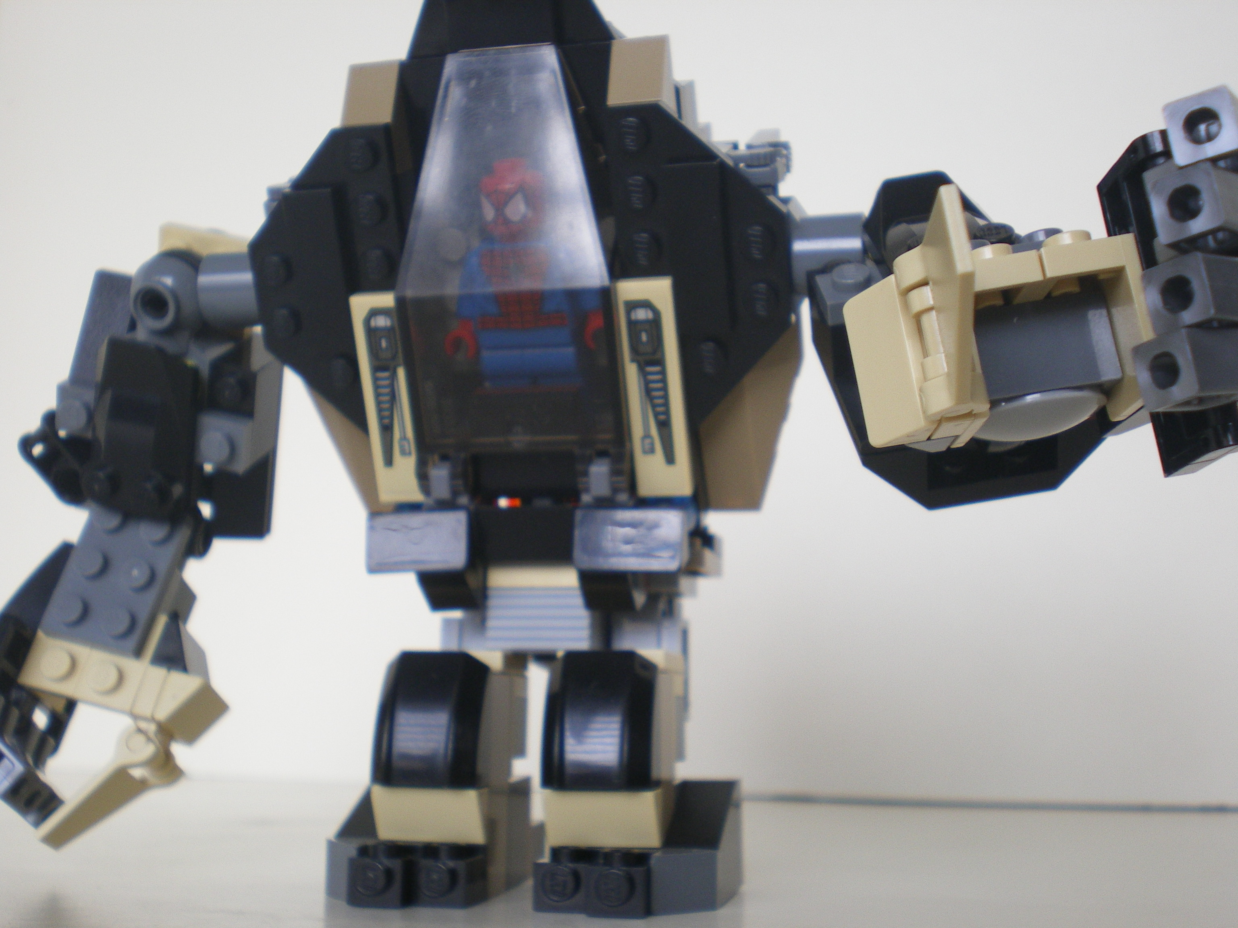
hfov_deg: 42.9
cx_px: 619
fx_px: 1574
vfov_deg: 32.9
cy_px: 464
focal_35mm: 44
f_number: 3.5
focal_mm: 7.4
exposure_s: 1/50
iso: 125
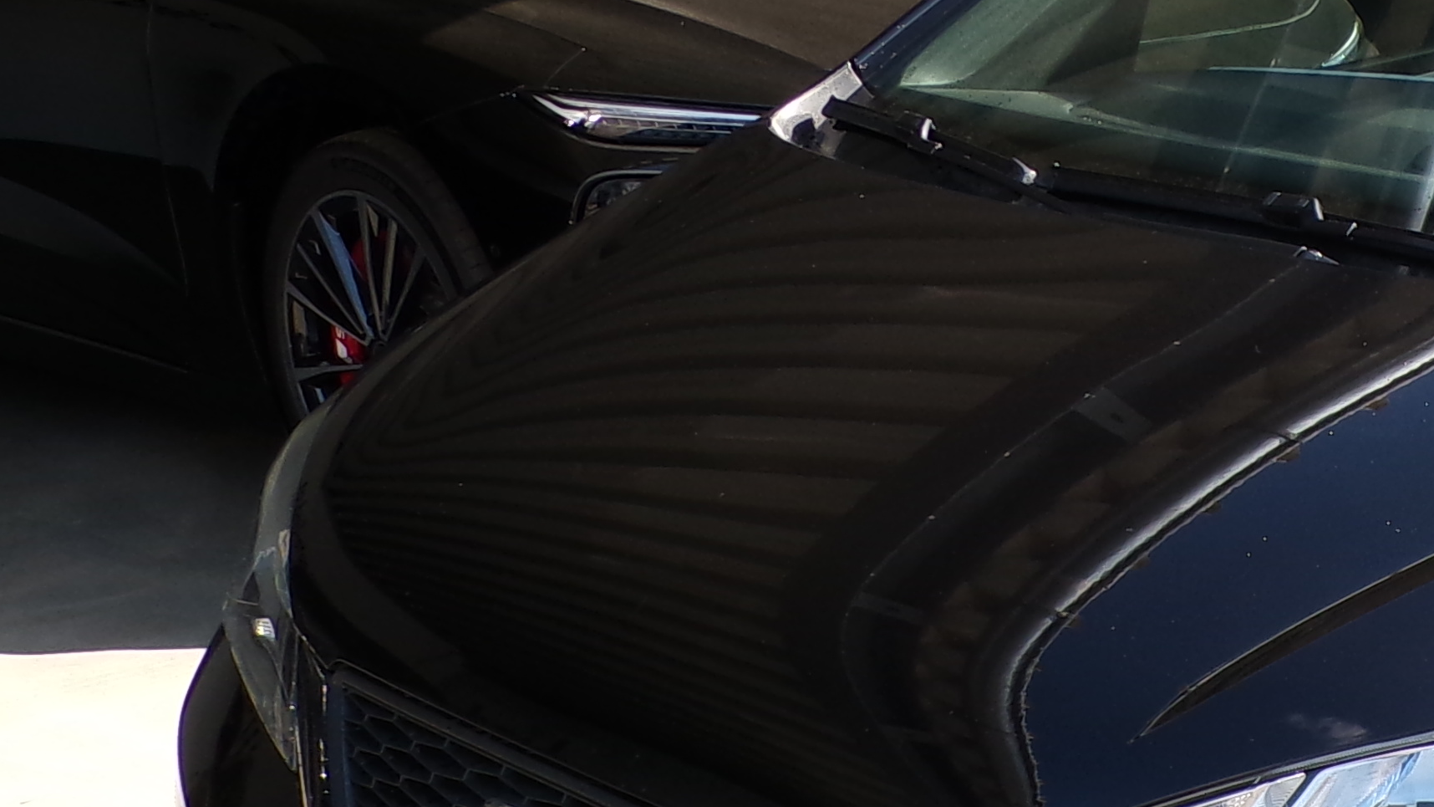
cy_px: 753
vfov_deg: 15.1
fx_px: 3004
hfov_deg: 24.7
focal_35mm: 79
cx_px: 1650
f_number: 4.4
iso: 100
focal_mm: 4.3
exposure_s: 1/160
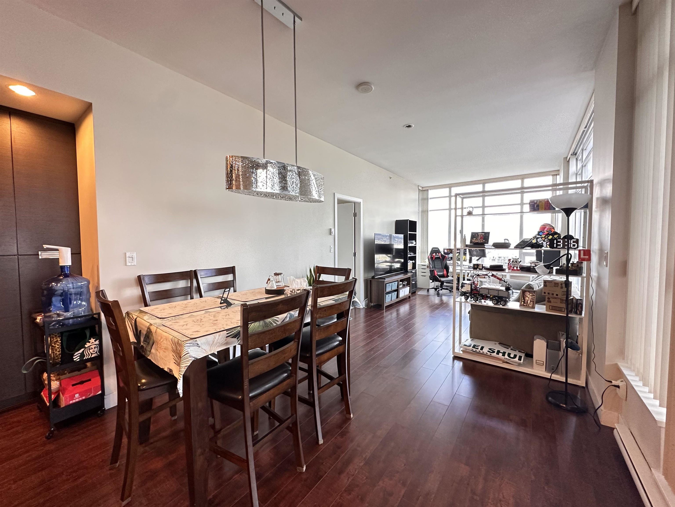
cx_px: 338
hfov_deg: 102.1
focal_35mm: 14
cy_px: 254
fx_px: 273
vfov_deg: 85.7
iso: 250
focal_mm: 2.22
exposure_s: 1/60
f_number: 2.2
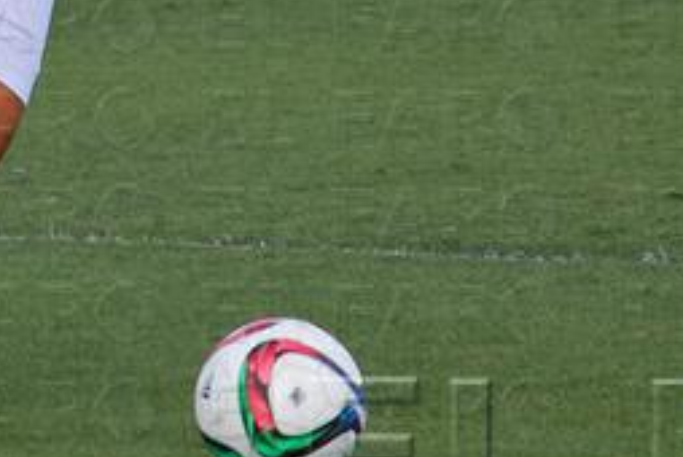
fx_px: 22982
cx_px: -56
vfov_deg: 1.1
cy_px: -262
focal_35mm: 1210
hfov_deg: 1.7
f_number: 5.3
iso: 200
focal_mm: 200
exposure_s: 1/640
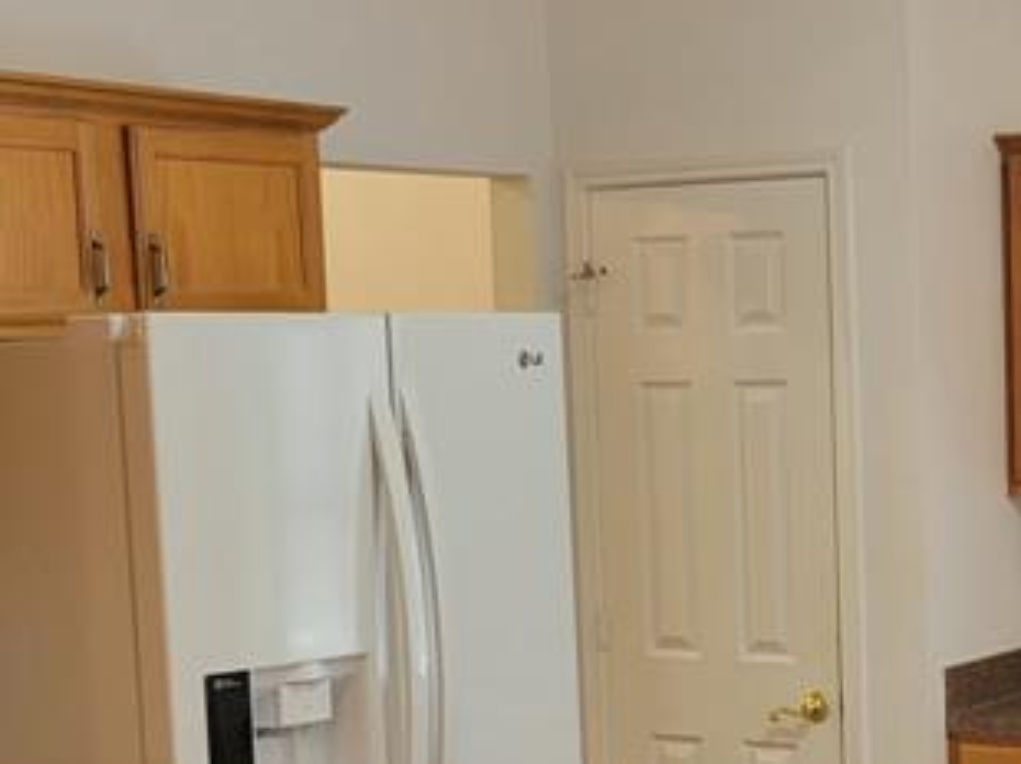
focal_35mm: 86
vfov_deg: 16.9
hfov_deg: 22.2
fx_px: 2535
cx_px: 945
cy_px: 705
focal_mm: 5.4
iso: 160
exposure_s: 1/60
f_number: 1.8
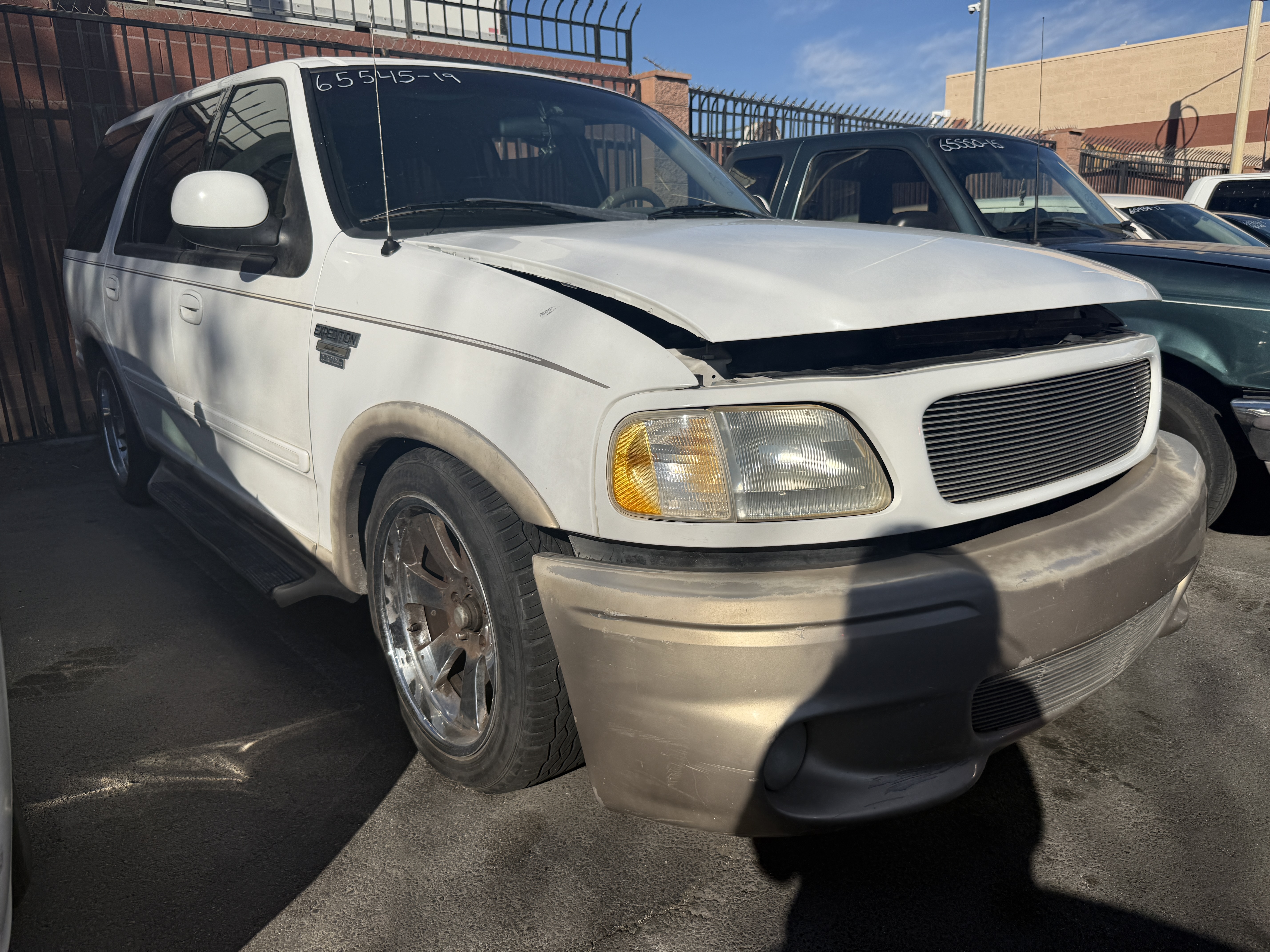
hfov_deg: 71.6
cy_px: 476
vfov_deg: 56.8
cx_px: 635
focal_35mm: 24
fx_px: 881
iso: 80
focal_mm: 6.76
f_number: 1.78
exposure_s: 1/11905
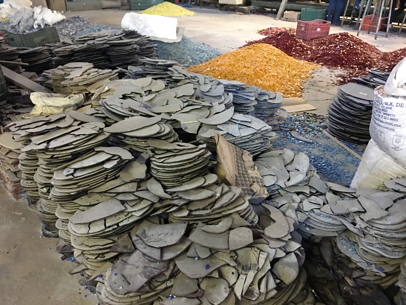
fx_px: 340
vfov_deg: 48.2
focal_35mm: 29
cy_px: 152
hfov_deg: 61.7
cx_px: 203
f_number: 2.2
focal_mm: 4.15
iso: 80
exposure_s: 1/4
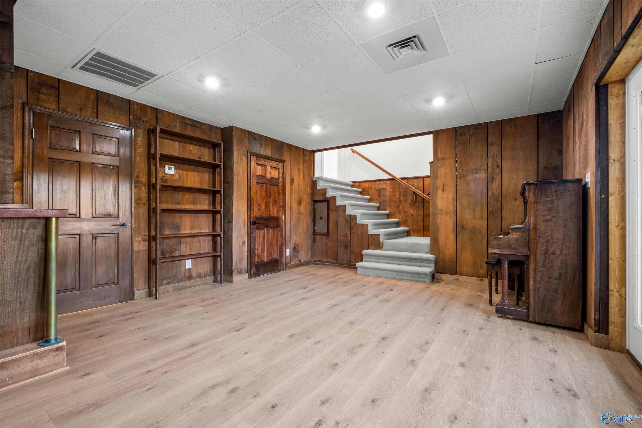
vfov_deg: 77.3
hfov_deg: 100.4
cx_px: 321
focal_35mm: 15
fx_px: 267
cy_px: 214
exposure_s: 1/2
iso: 800
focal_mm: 10
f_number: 8
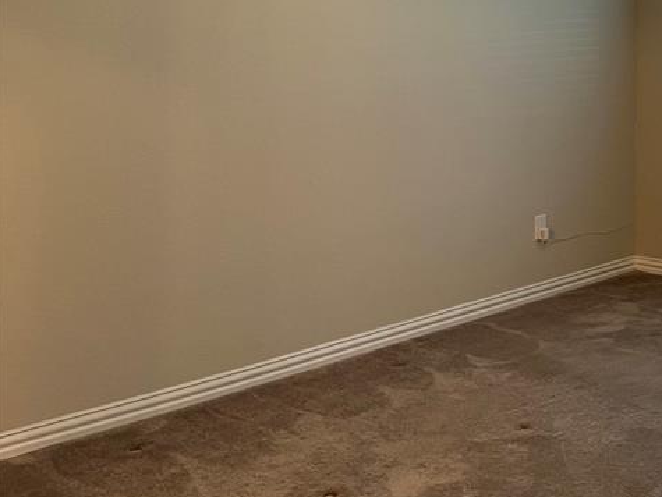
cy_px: -28
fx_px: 1072
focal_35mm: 56
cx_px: 711
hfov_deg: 30.9
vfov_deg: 24.6
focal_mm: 5.1
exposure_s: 1/60
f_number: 1.6
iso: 100
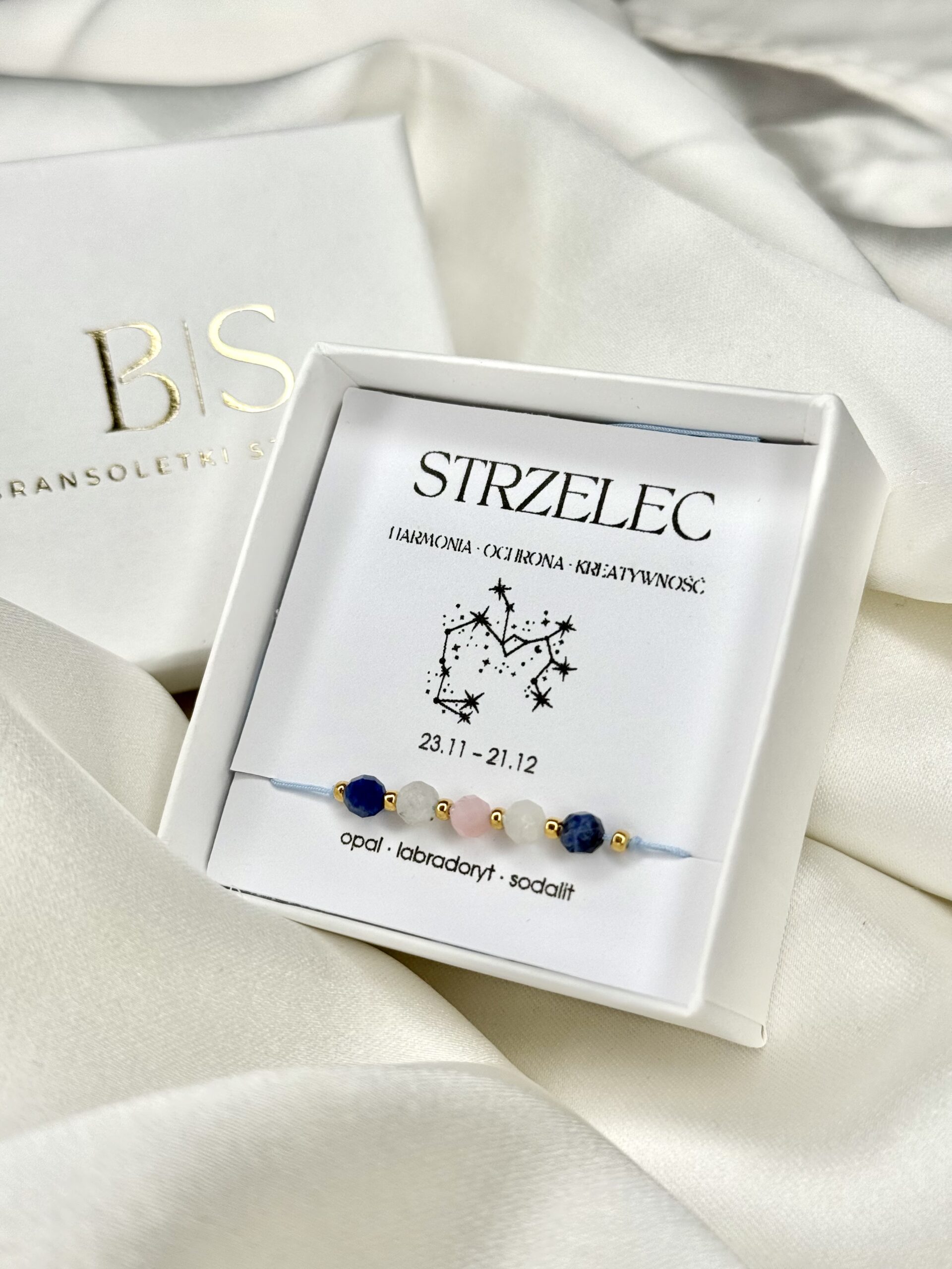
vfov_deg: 39.7
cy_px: 634
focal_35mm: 48
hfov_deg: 30.3
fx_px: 1760
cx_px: 476
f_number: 1.78
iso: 64
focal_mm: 6.76
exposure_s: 1/1203
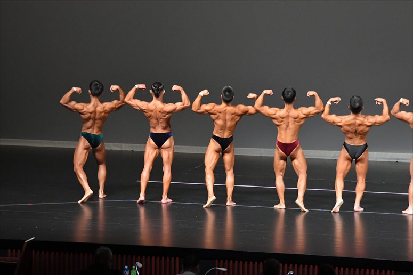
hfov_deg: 11.0
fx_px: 2144
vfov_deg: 7.3
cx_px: 206
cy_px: 138
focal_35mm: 187
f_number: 5.6
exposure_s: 1/400
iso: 5000
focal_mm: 125
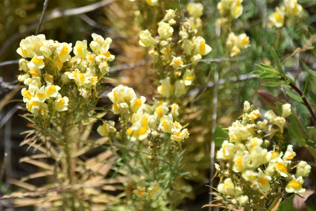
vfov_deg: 3.2
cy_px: 92
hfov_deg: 4.8
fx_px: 3802
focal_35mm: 433
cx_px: 108
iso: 140
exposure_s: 1/640
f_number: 5.6
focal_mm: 300
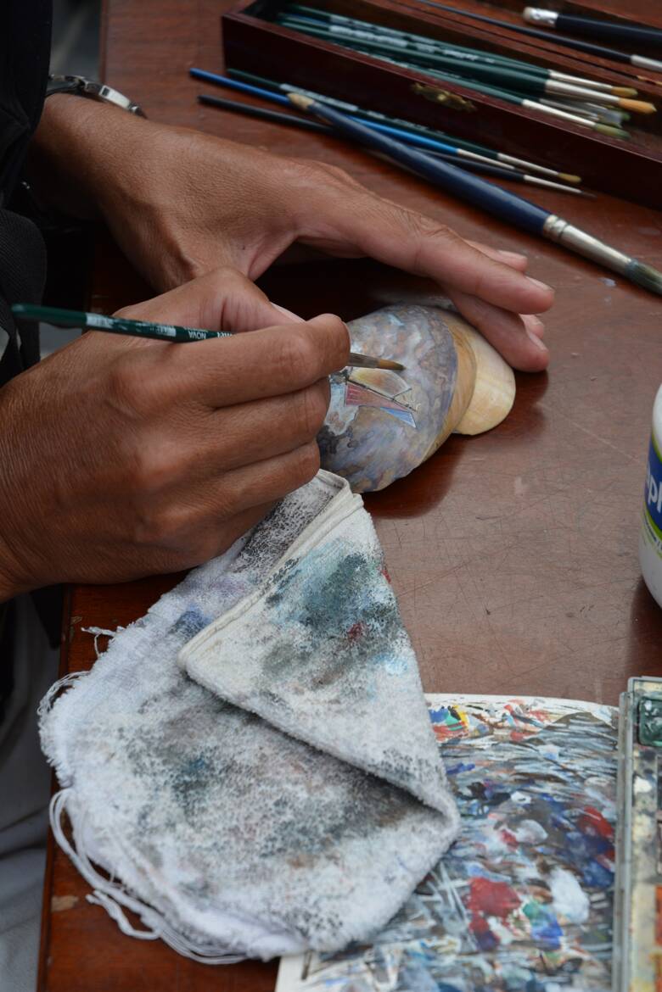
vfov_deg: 21.9
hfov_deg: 14.7
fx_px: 2565
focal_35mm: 93
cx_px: 331
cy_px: 496
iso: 200
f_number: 5.6
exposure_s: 1/500
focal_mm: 62
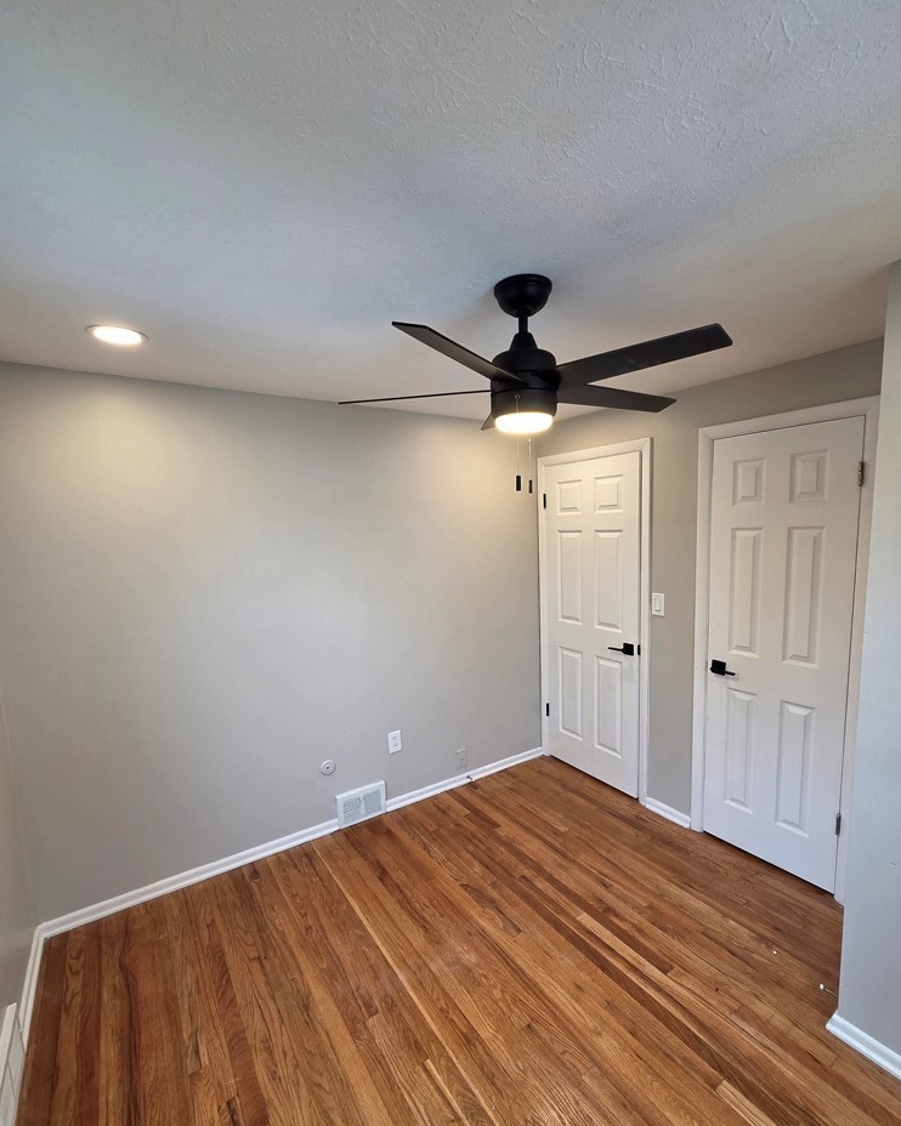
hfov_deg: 88.0
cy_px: 591
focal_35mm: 14
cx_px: 455
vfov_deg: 100.6
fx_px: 467
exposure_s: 1/120
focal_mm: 2.2
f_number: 2.2
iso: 160
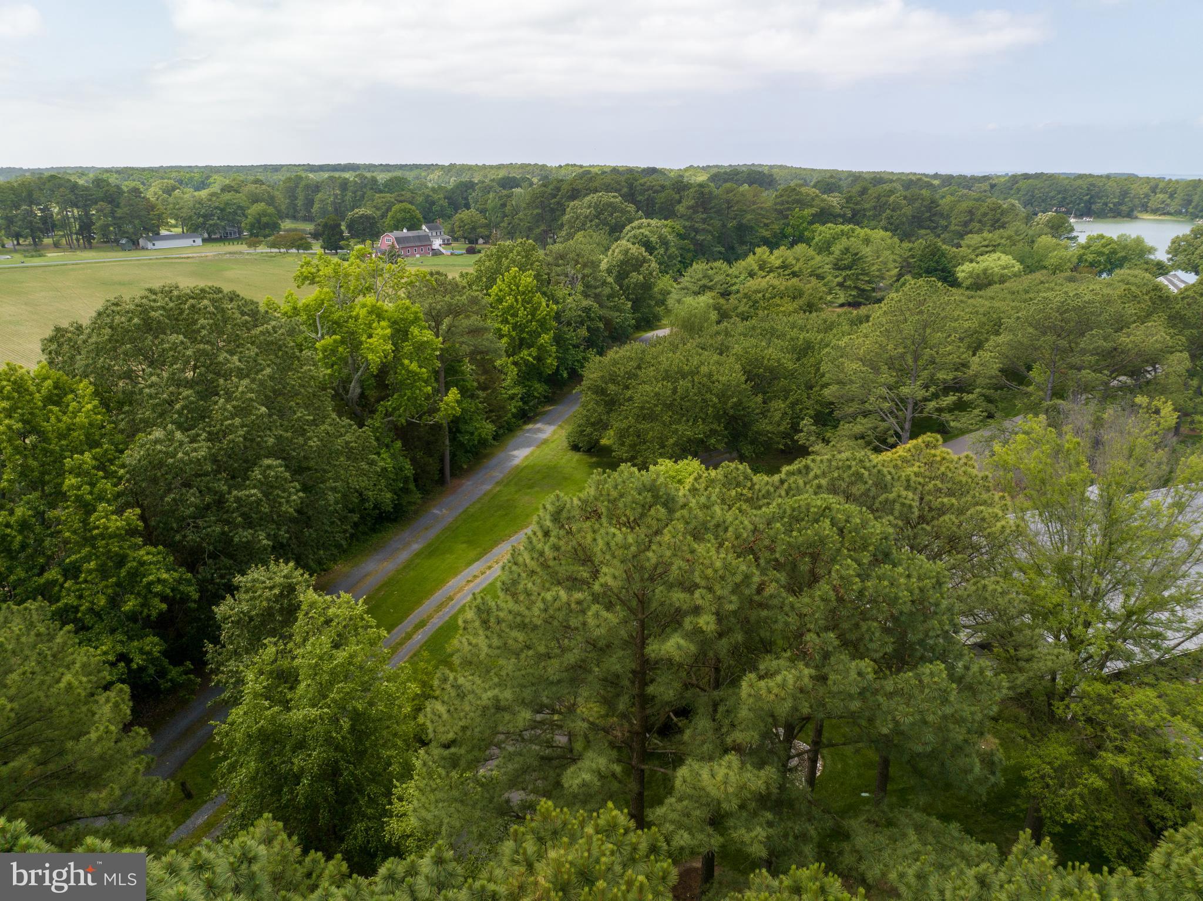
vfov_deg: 56.8
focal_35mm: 24
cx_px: 602
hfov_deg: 71.6
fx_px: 833
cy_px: 450
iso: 160
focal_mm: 12.29
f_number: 2.8
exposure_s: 1/100
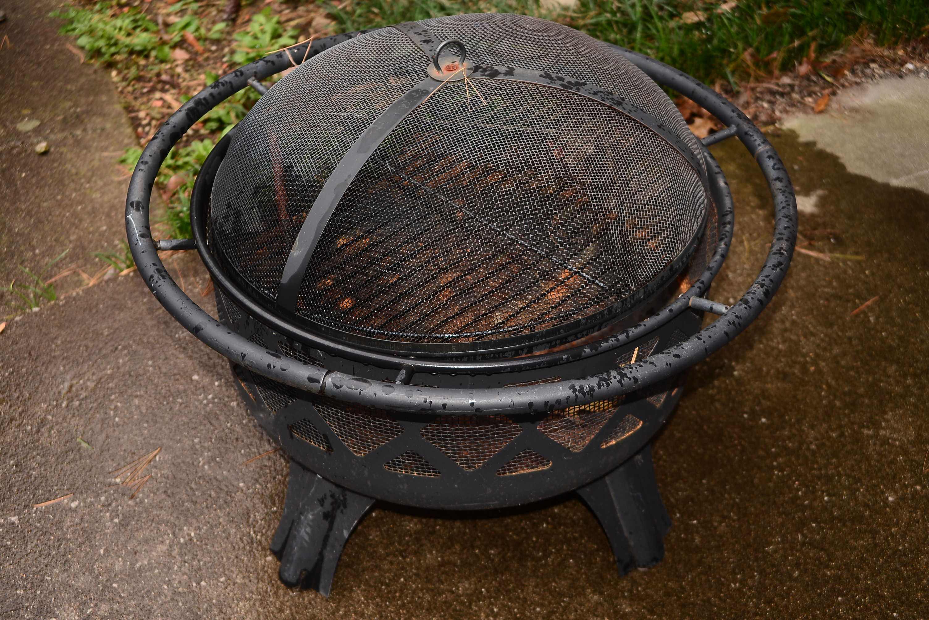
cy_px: 310
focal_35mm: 50
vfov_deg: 27.0
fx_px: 1291
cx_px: 464
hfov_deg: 39.6
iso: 250
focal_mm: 50
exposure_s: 1/160
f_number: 5.6
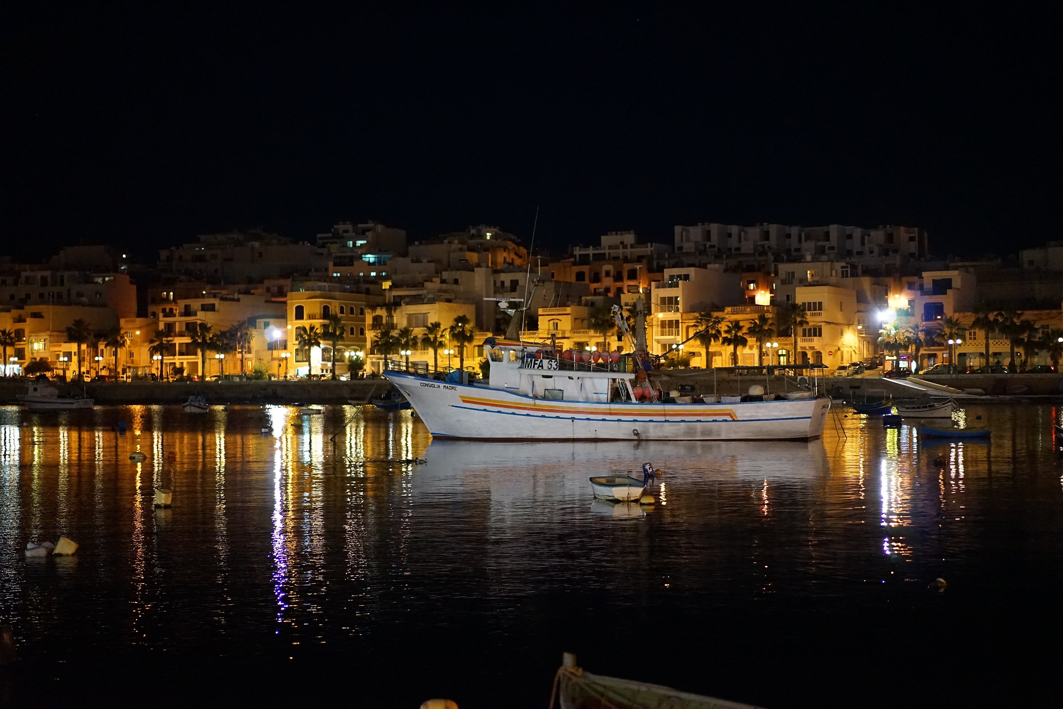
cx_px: 532
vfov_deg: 24.6
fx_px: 1624
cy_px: 354
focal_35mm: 55
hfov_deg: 36.2
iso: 5000
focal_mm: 55
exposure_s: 1/60
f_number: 1.8
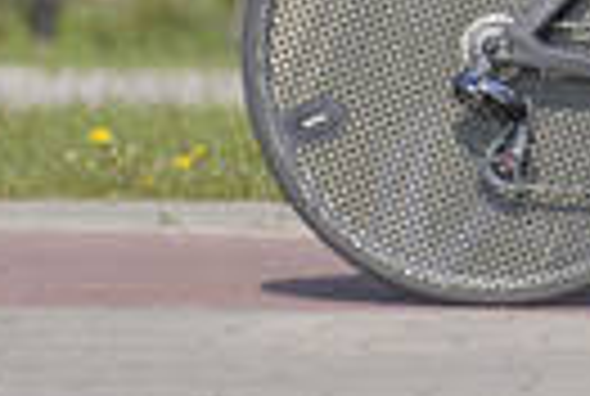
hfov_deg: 3.1
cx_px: 766
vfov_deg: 2.1
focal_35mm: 658
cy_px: -556
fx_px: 10808
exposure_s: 1/4000
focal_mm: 135
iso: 200
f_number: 4
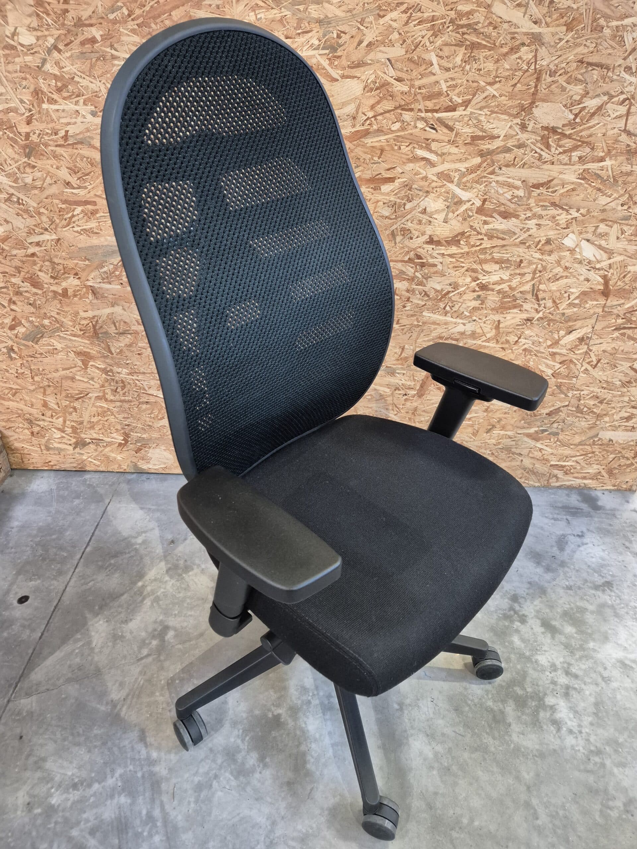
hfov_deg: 58.9
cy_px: 424
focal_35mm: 23
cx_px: 318
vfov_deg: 73.9
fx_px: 564
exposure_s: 1/100
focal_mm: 5.4
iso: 1000
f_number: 1.8
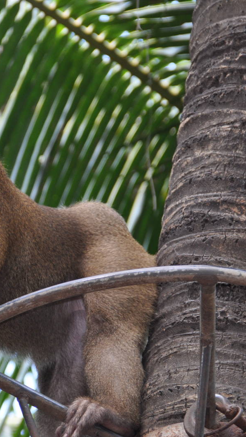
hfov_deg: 2.3
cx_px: 9
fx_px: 6036
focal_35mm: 521
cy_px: 219
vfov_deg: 4.1
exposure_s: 1/125
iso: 560
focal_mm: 220
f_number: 5.6
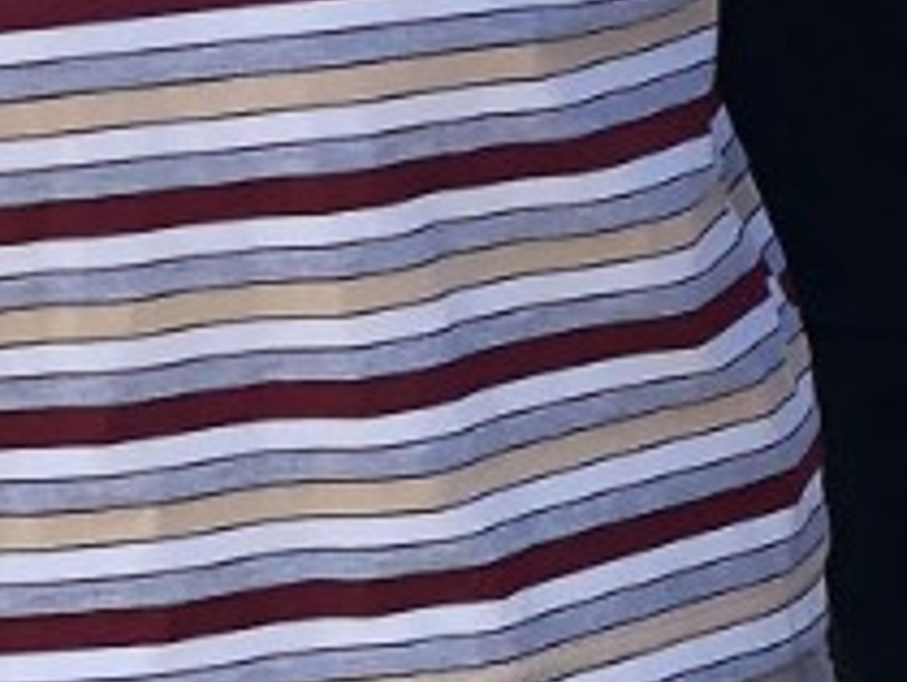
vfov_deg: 3.7
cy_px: -384
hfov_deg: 4.9
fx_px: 10388
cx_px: 1719
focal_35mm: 396
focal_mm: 6
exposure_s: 1/281
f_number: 2.4
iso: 16
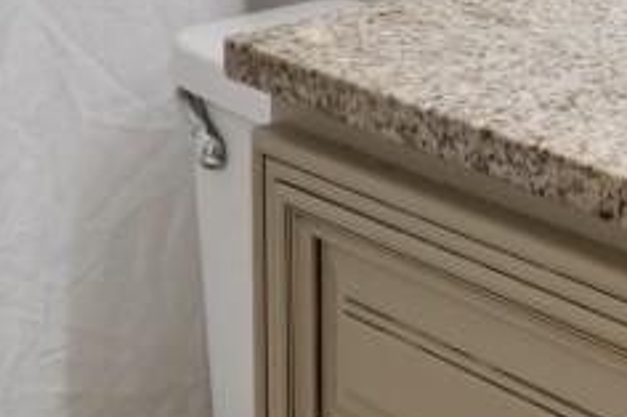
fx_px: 1793
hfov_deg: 19.8
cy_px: -579
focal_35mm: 103
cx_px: 364
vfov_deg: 11.2
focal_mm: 10
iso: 100
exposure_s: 1/5
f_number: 4.5
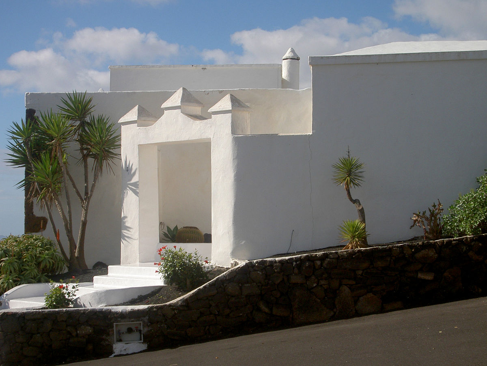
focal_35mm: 75
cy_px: 183
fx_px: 1055
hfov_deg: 26.0
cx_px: 244
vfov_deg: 19.6
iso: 50
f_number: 7.1
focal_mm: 12.4
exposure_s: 1/400
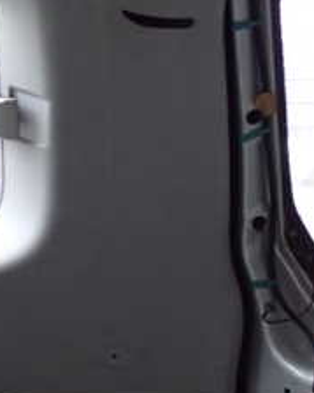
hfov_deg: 15.2
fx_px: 1093
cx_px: -144
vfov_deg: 20.4
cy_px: 223
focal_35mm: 94
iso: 800
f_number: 2.5
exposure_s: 1/20
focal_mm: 6.37
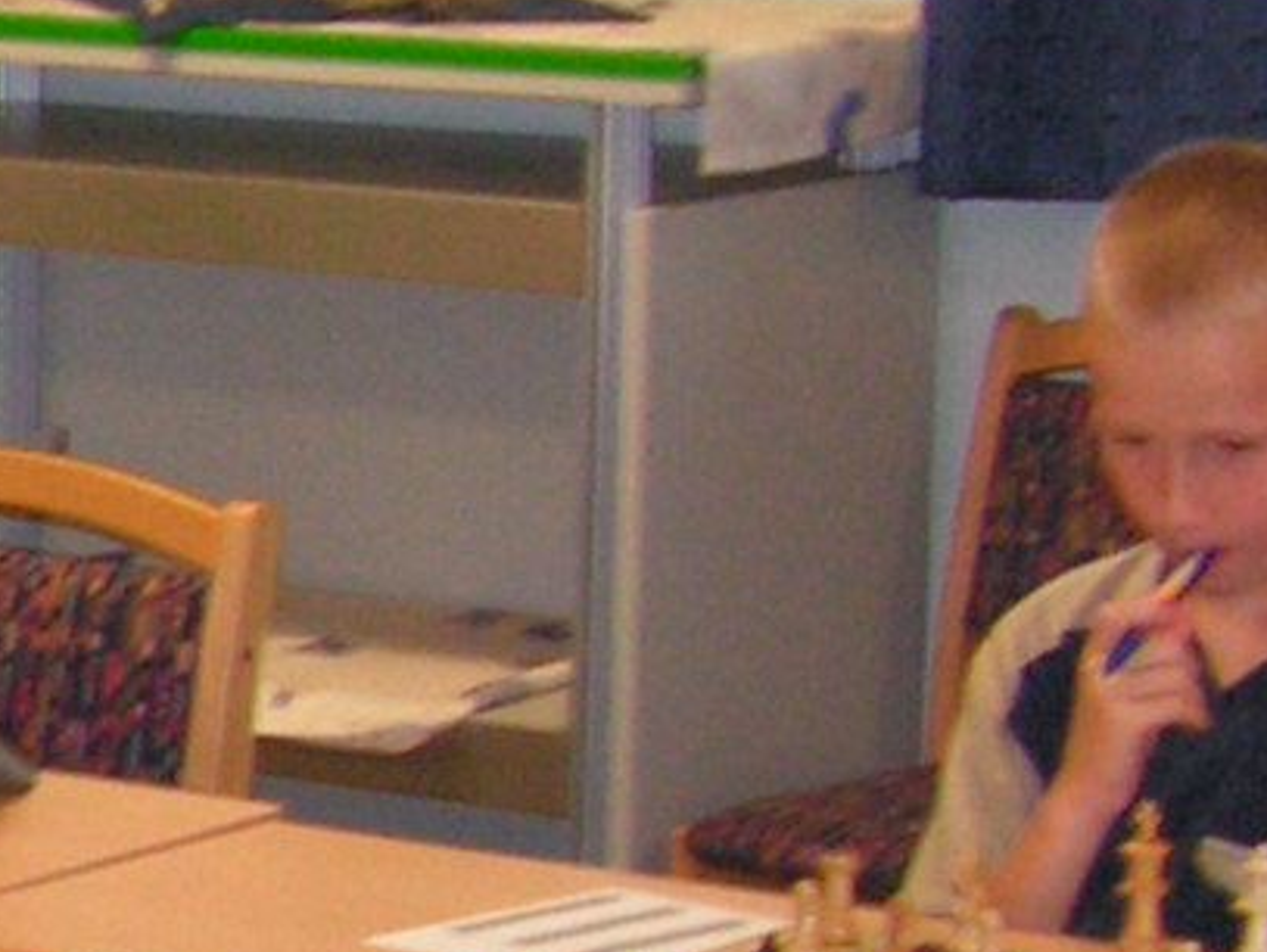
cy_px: 849
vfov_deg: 8.2
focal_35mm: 181
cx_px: -1566
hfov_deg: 9.8
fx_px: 6631
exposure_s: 1/40
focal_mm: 6
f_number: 3.2
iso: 200
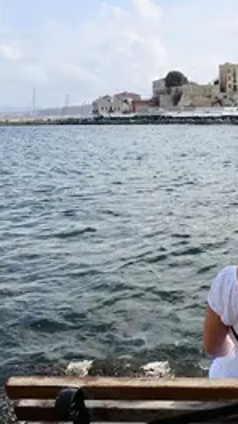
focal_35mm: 38
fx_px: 426
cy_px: 212
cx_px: 267
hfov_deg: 28.2
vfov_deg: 52.8
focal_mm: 16
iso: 100
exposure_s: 1/320
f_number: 6.3
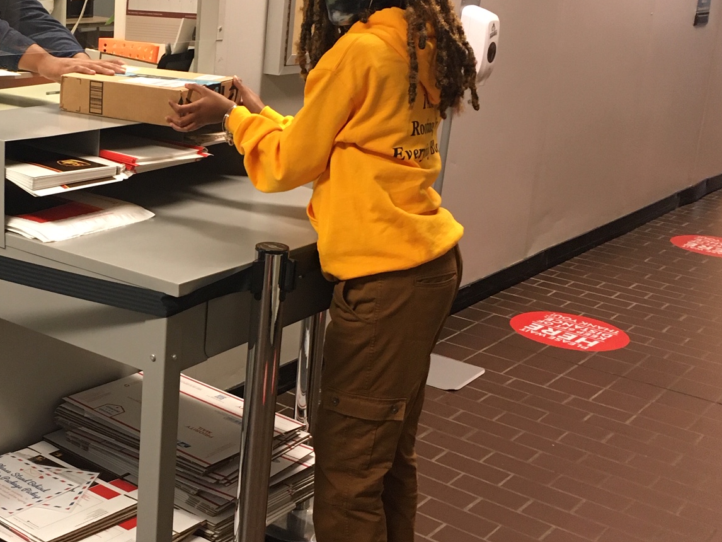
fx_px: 1064
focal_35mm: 51
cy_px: 247
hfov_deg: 36.0
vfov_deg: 28.6
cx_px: 129
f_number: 2.2
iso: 125
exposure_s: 1/30
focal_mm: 4.15
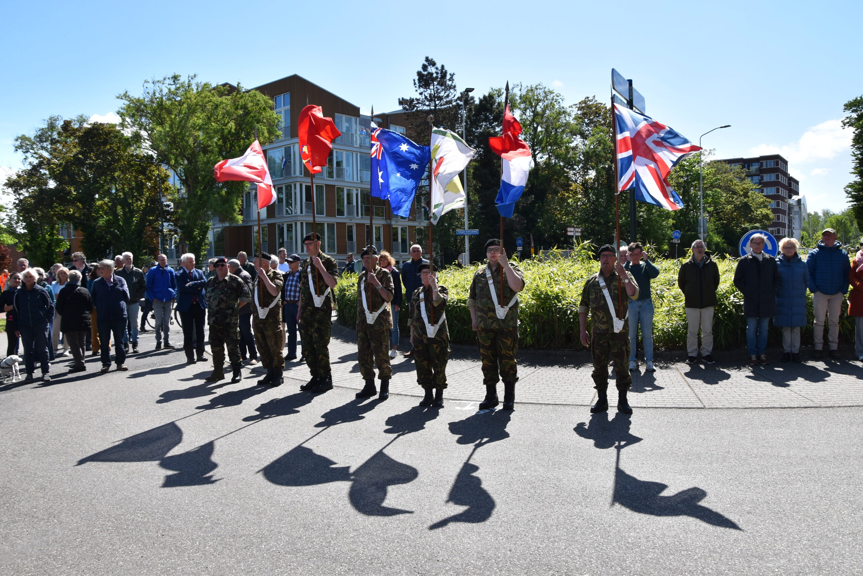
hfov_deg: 37.8
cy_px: 288
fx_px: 1259
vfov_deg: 25.8
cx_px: 432
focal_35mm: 52
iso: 200
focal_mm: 35
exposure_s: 1/400
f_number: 10
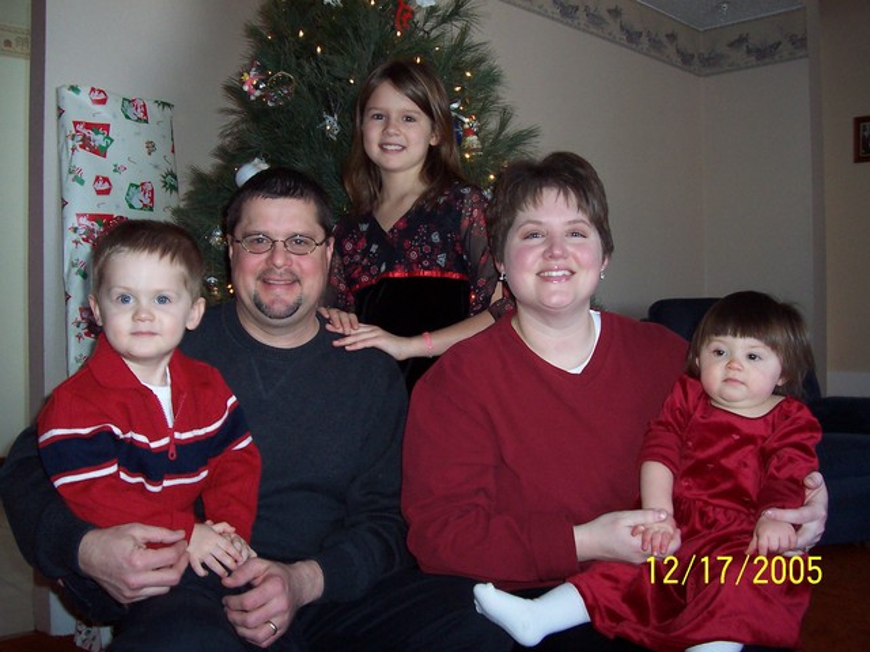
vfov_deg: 38.7
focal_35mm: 37
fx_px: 930
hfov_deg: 50.1
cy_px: 326
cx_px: 435
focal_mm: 5.6
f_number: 2.8
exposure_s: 1/60
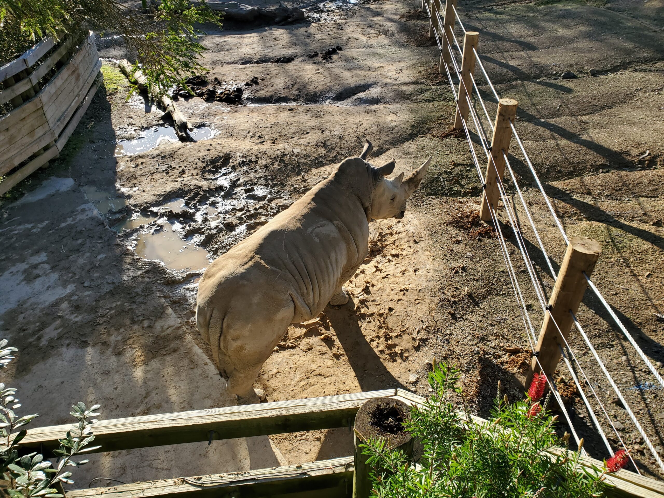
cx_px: 332
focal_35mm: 26
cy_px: 249
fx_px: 499
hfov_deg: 67.3
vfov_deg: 53.1
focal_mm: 4.3
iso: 50
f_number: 2.4
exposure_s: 1/432
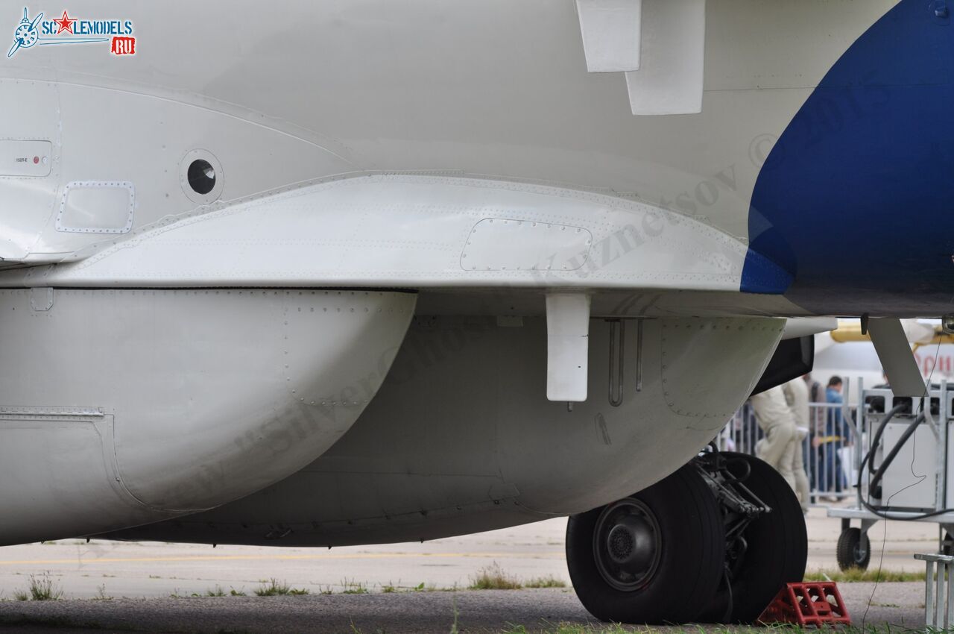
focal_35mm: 218
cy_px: 317
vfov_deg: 6.3
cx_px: 477
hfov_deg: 9.5
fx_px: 5756
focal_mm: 145
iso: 200
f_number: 8
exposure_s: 1/200
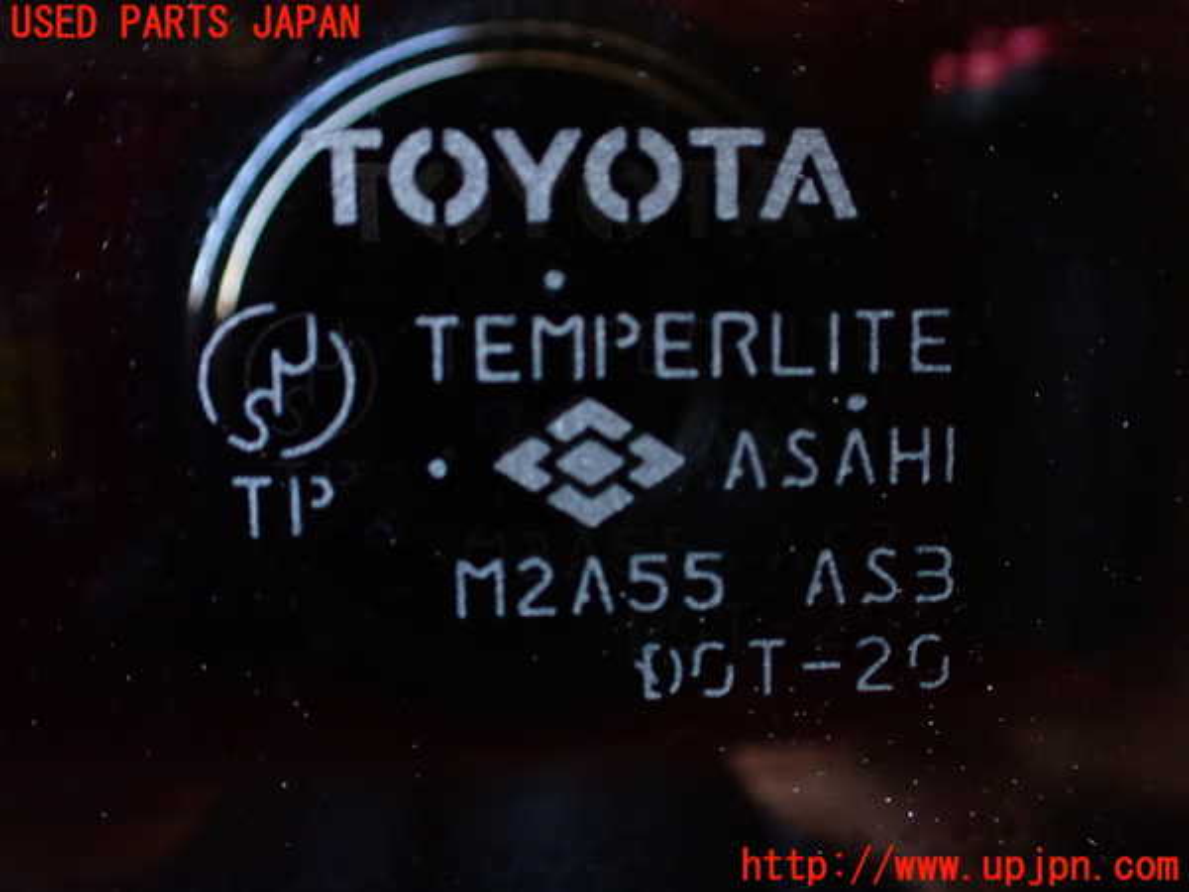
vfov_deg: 46.8
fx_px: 1030
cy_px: 446
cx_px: 594
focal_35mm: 30
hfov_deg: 60.0
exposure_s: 1/80
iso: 800
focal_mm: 5.4
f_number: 2.3
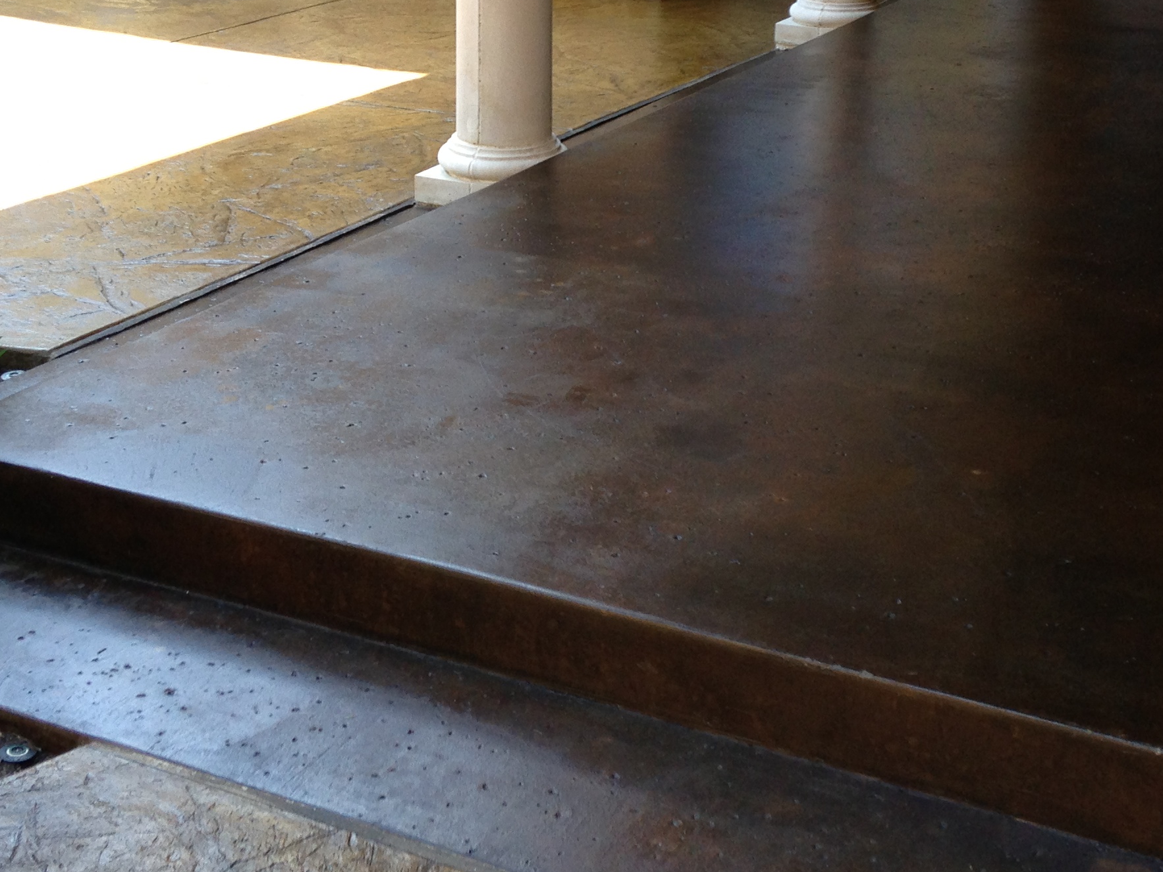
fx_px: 2049
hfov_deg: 31.7
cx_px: 622
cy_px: 248
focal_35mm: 61
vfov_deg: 23.8
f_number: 2.4
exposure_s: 1/120
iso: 80
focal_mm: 4.13
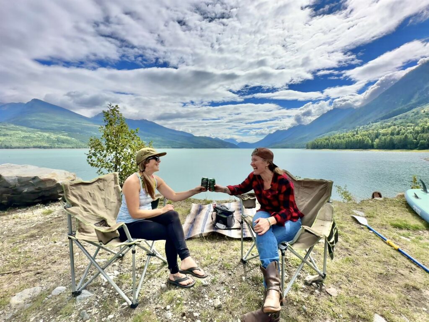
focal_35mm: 14
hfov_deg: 102.1
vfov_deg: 85.7
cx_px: 214
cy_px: 161
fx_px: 174
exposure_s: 1/2618
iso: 40
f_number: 2.2
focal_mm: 2.22
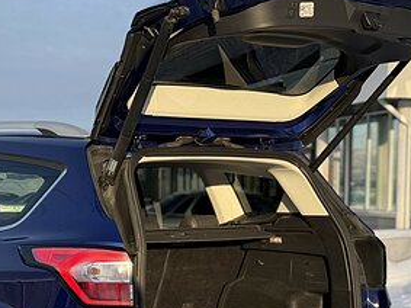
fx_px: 1104
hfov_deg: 21.1
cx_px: 174
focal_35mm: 93
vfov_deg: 15.8
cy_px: 253
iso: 64
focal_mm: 6.76
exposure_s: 1/2033
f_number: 1.78
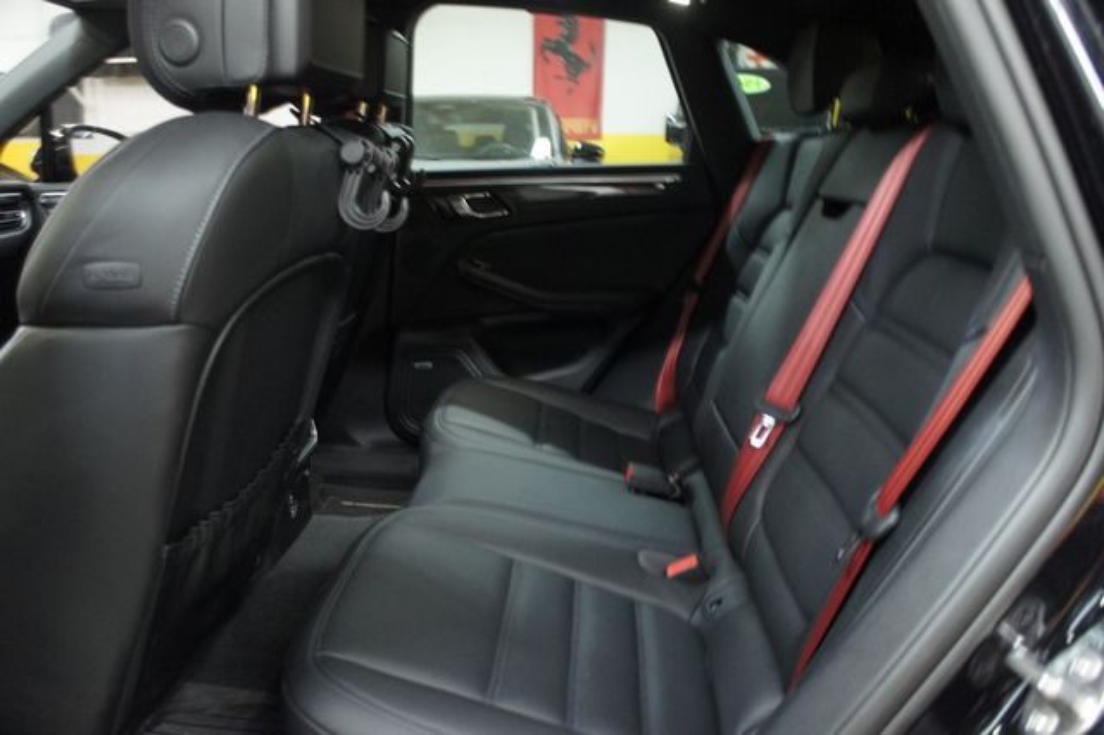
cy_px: 368
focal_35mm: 27
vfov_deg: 47.9
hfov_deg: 67.4
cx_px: 552
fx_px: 828
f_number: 3.5
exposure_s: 1/10
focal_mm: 18
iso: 1600
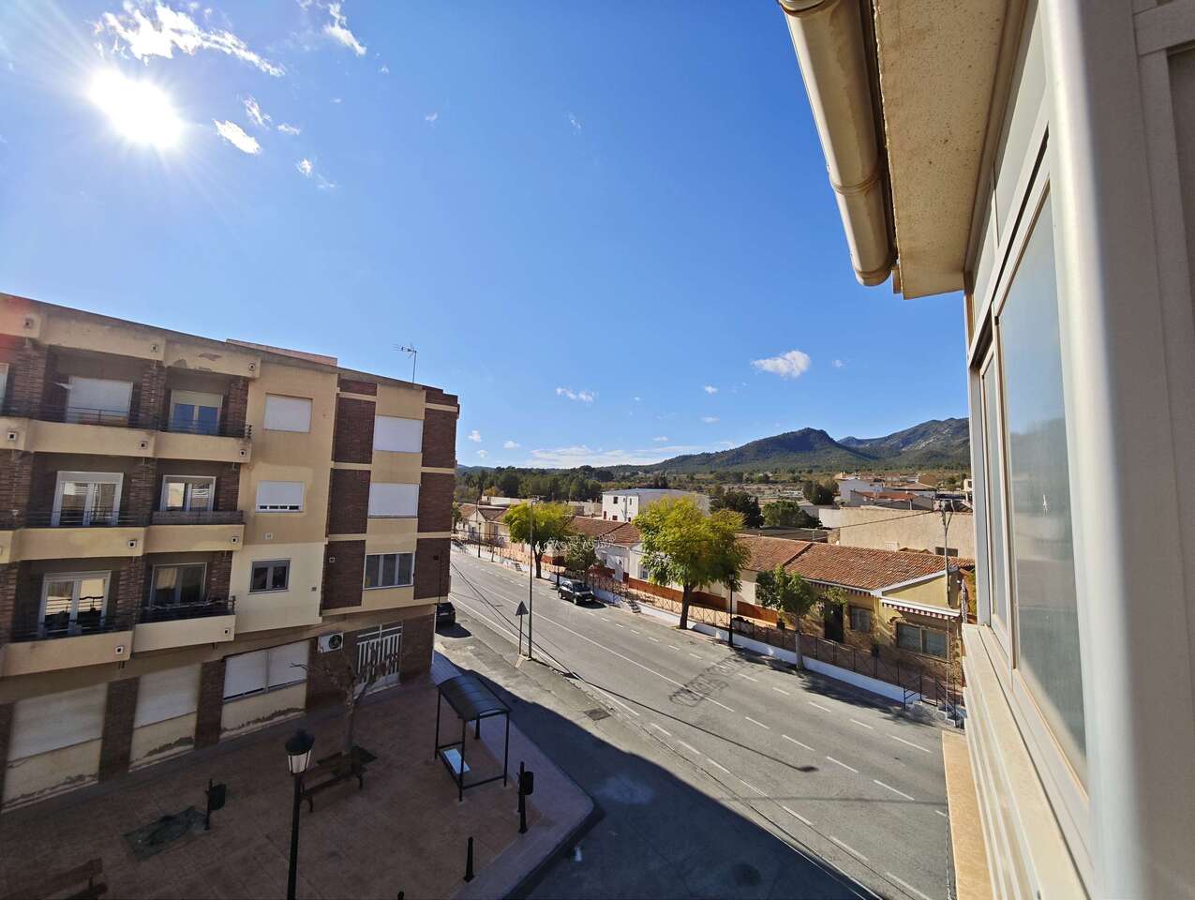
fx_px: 484
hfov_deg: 102.0
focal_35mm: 14
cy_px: 450
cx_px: 598
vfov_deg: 85.8
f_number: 2.2
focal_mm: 2.16
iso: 50
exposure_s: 1/1311
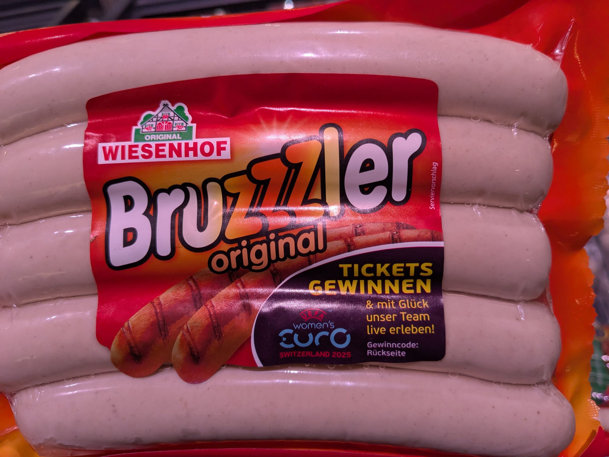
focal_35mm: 27
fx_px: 475
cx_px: 304
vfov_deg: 51.4
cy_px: 228
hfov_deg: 65.3
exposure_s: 1/227
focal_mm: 4.38
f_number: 1.73
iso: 108
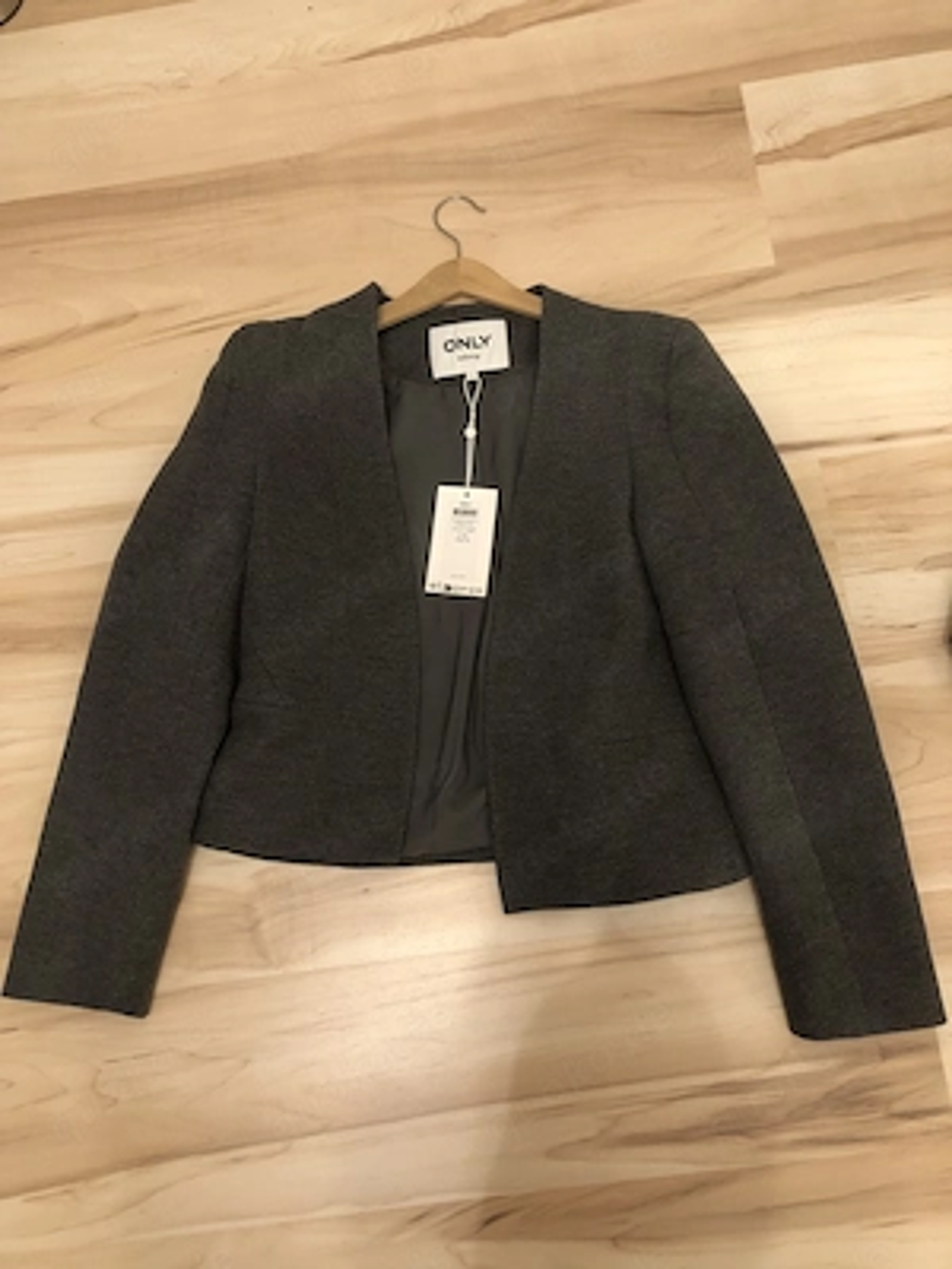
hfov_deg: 49.7
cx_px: 476
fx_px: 1027
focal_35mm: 28
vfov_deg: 63.4
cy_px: 634
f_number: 1.8
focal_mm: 3.99
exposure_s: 1/8
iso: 80
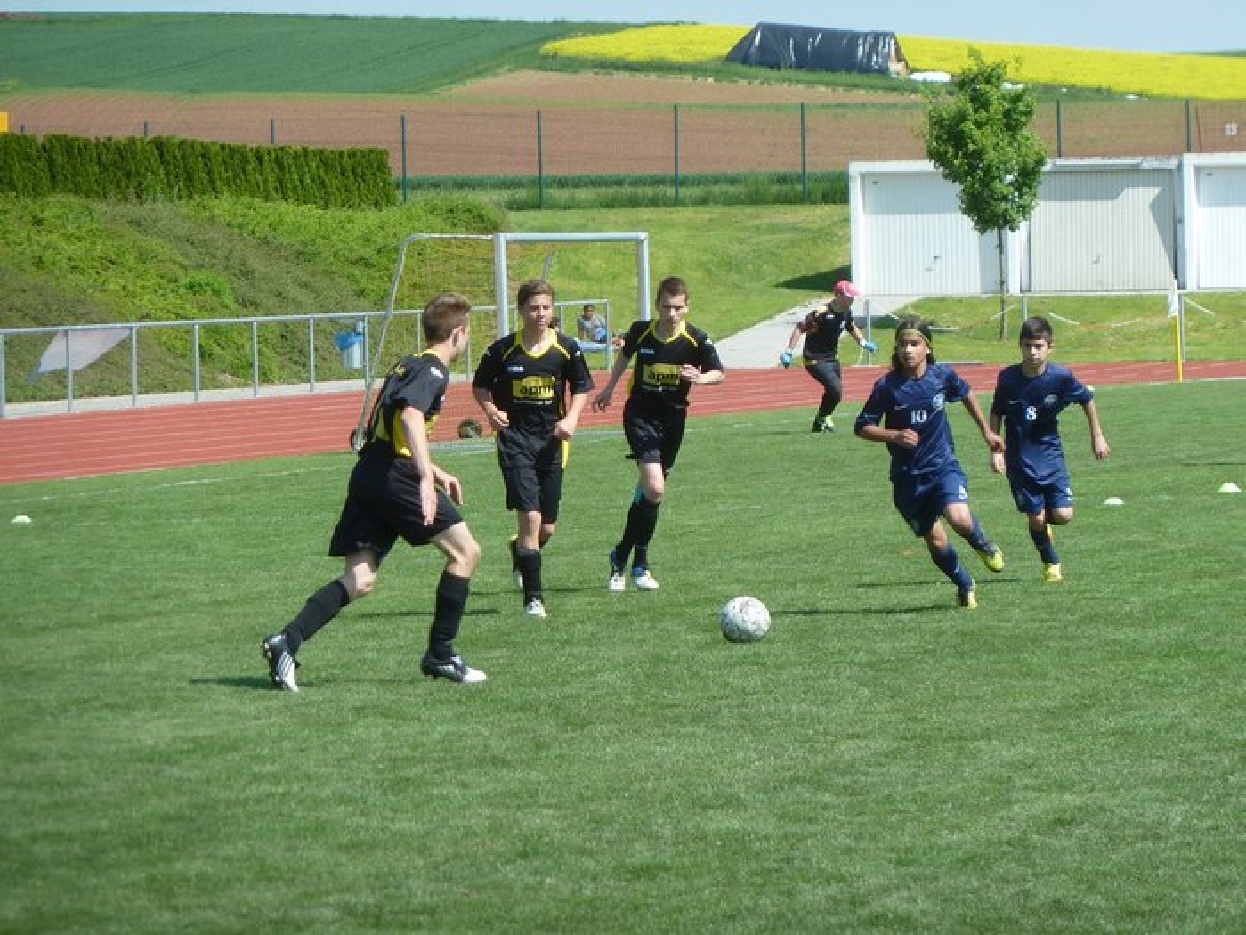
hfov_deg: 8.2
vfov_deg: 6.1
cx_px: 623
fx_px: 8711
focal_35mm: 242
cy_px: 468
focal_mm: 39.7
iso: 80
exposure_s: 1/320
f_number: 4.7
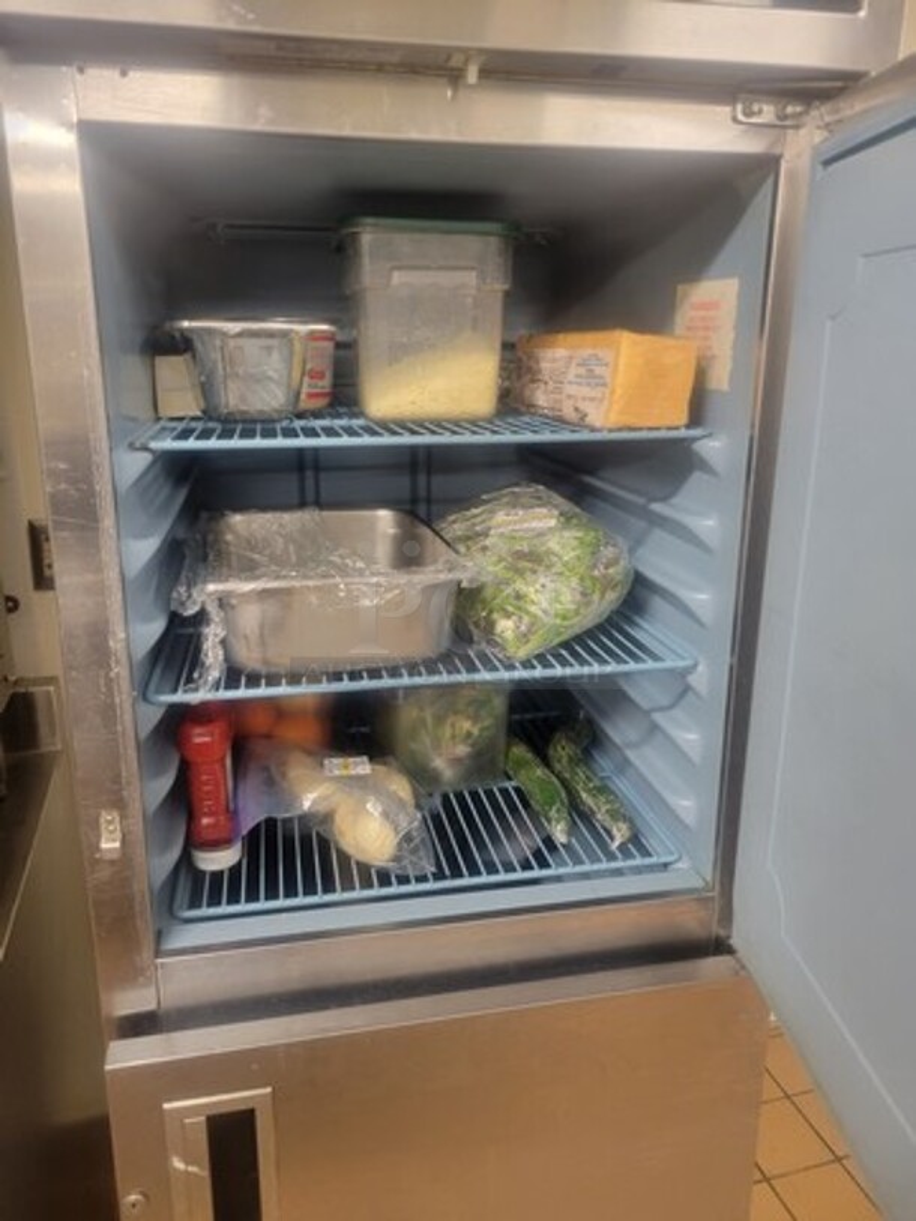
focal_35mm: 26
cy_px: 610
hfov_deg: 53.1
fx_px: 917
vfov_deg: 67.3
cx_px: 458
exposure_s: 1/40
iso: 200
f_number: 1.8
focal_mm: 5.4
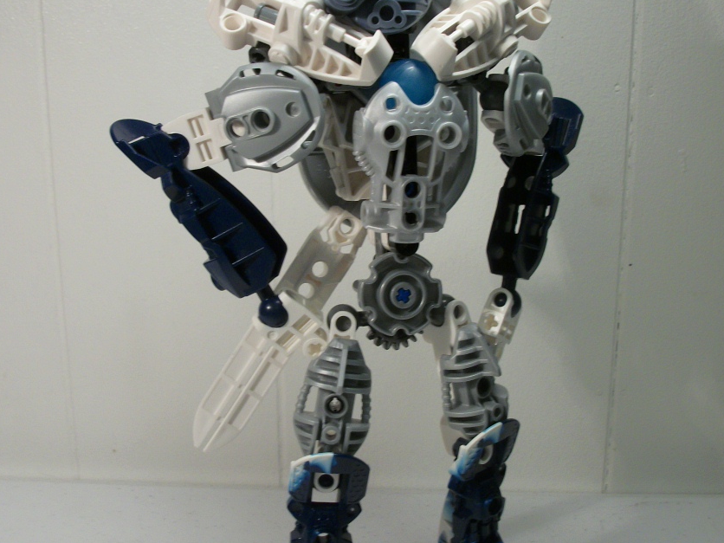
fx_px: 1025
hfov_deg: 38.9
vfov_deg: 29.7
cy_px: 298
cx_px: 365
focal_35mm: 49
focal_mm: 5.7
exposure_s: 1/60
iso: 80
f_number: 2.9
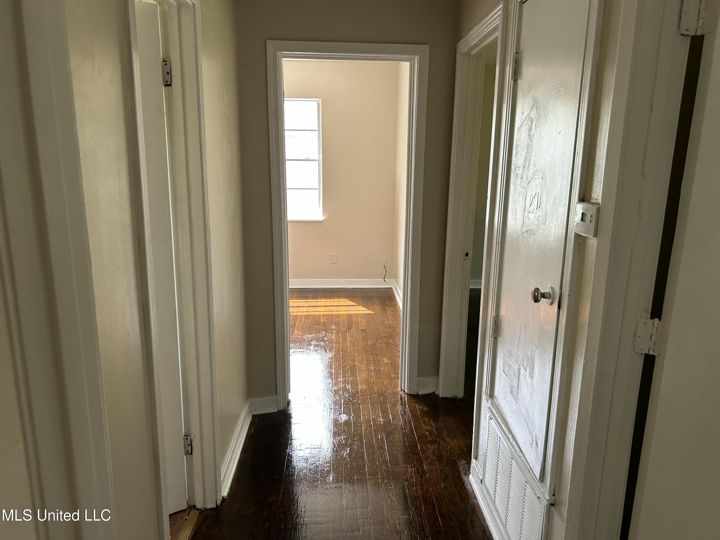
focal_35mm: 26
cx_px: 360
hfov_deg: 67.3
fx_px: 541
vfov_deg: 53.1
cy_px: 270
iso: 50
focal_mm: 5.7
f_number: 1.5
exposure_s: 1/121
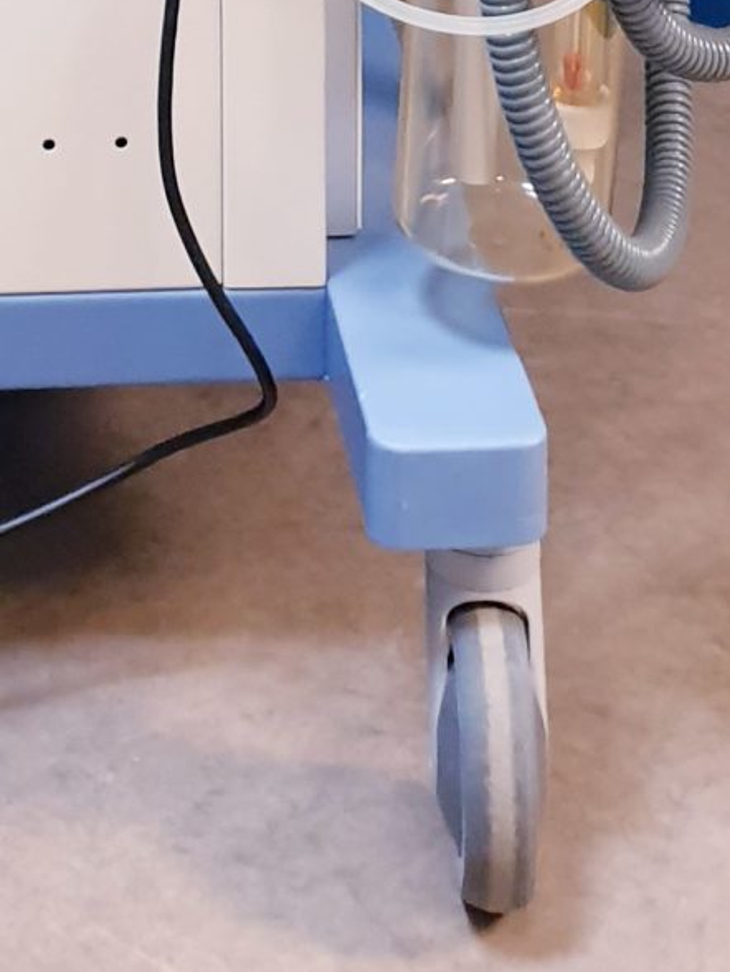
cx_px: -26
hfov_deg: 12.9
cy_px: -949
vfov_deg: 14.5
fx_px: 3176
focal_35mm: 113
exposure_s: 1/50
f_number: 1.5
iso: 160
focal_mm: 4.3
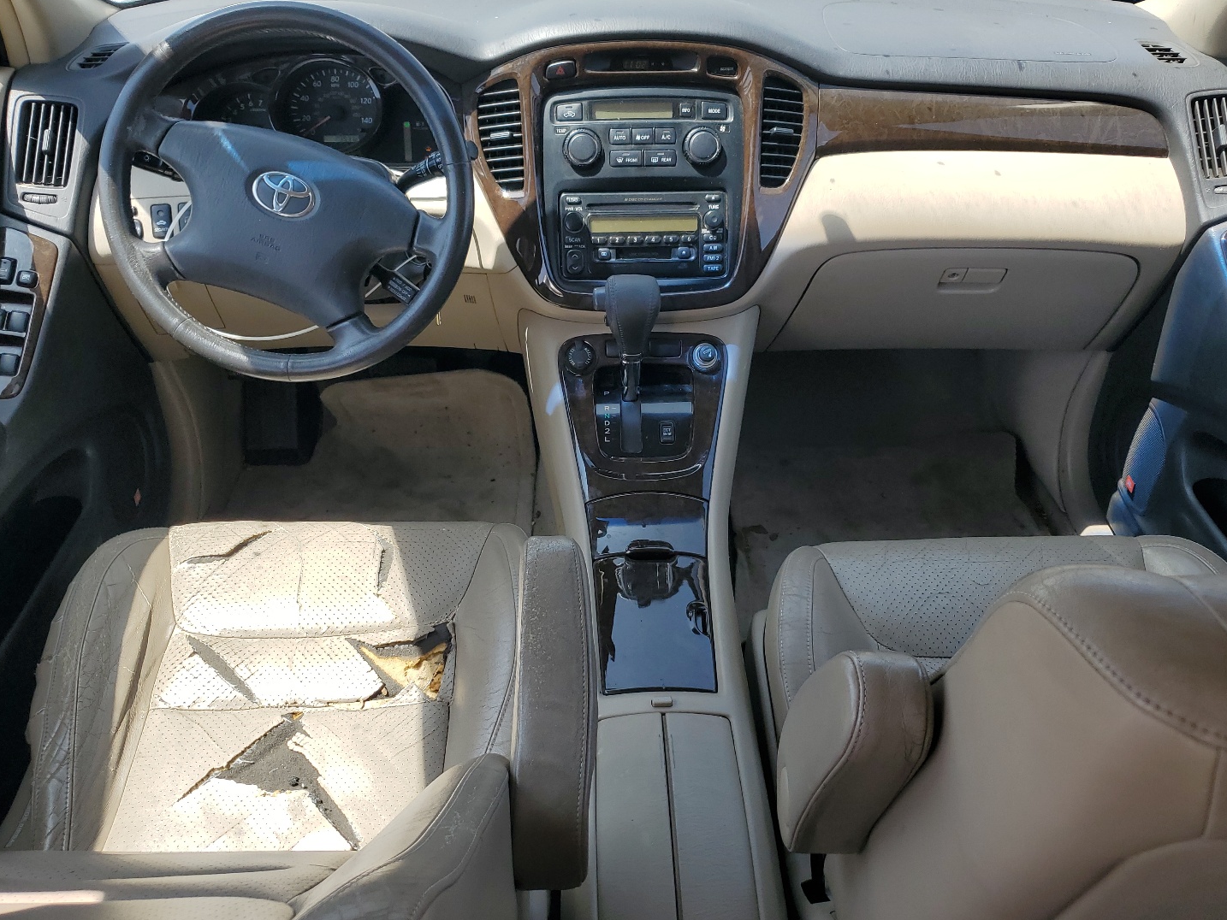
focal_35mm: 29
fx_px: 1028
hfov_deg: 61.6
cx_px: 637
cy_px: 492
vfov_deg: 48.2
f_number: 1.5
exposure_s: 1/833
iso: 50
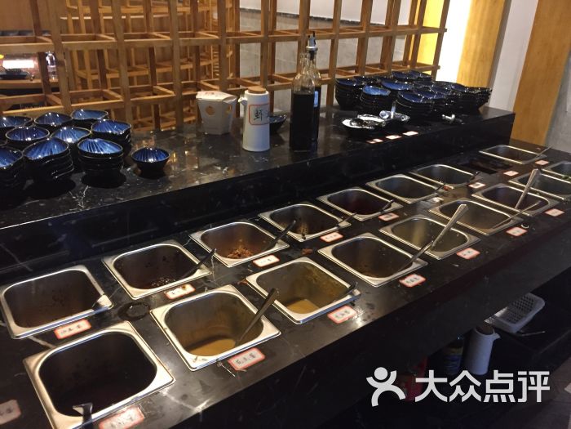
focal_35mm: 29
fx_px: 478
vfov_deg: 48.2
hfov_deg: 61.7
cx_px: 286
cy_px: 214
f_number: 2.2
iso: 250
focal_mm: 4.15
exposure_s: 1/20
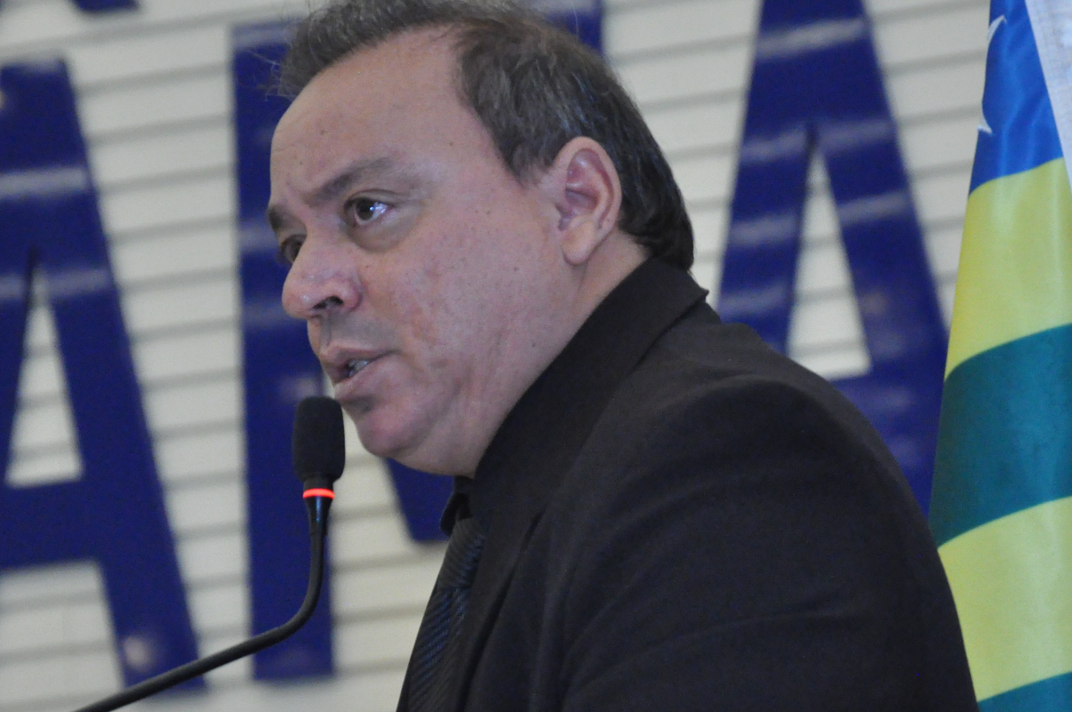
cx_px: 614
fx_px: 7340
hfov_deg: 8.4
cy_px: 370
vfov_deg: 5.6
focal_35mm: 247
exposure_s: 1/125
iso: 3200
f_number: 5.6
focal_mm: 105
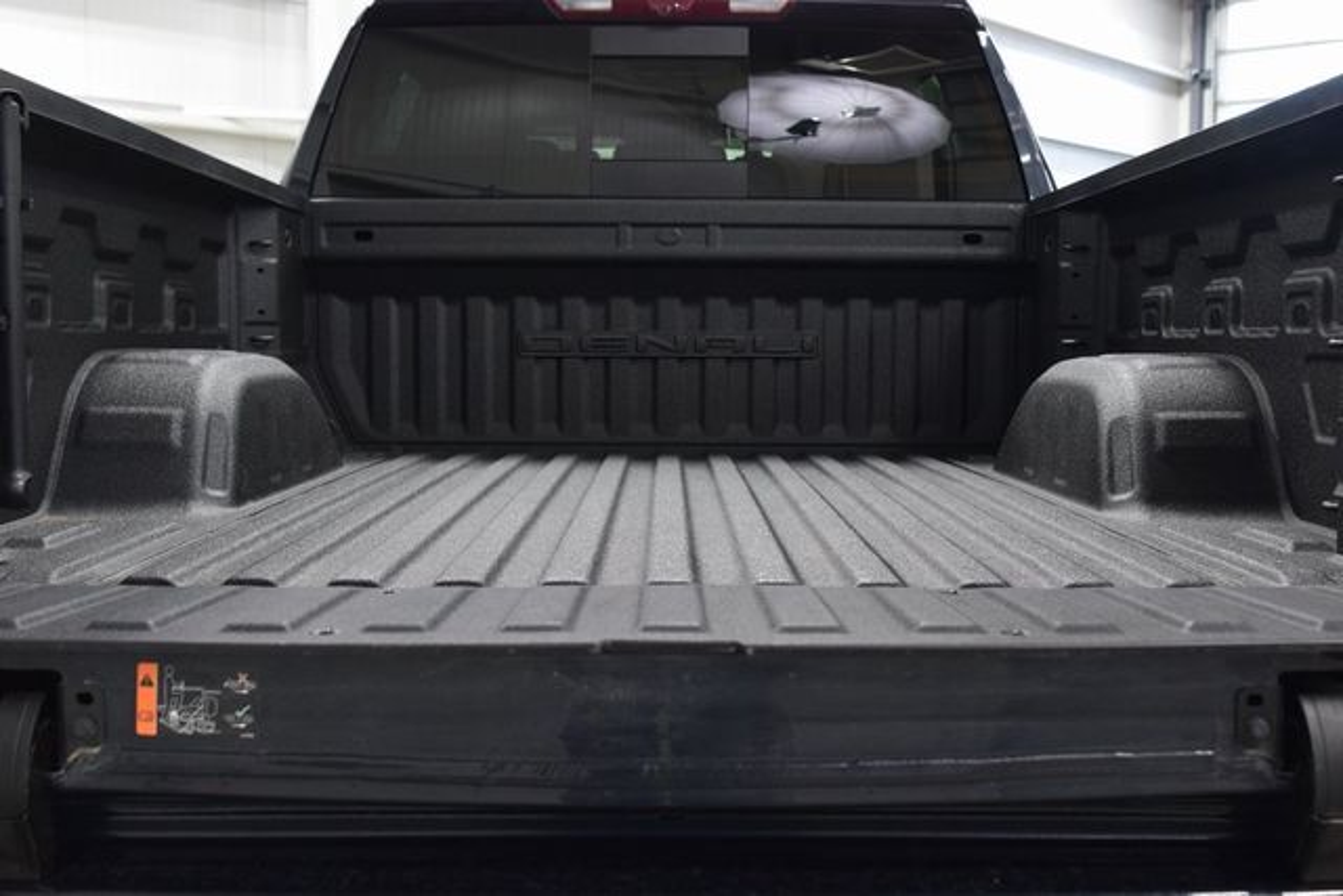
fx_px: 1343
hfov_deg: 53.1
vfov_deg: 36.9
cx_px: 672
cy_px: 448
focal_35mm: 36
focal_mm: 24
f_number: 4.5
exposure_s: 1/60
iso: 1600
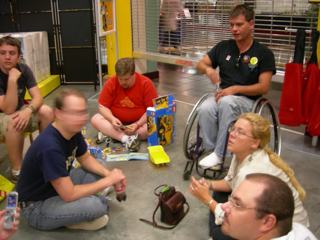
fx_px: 333
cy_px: 120
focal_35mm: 36
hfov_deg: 51.4
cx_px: 160
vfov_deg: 39.7
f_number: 2.7
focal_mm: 7.5
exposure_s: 1/6.1
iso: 64
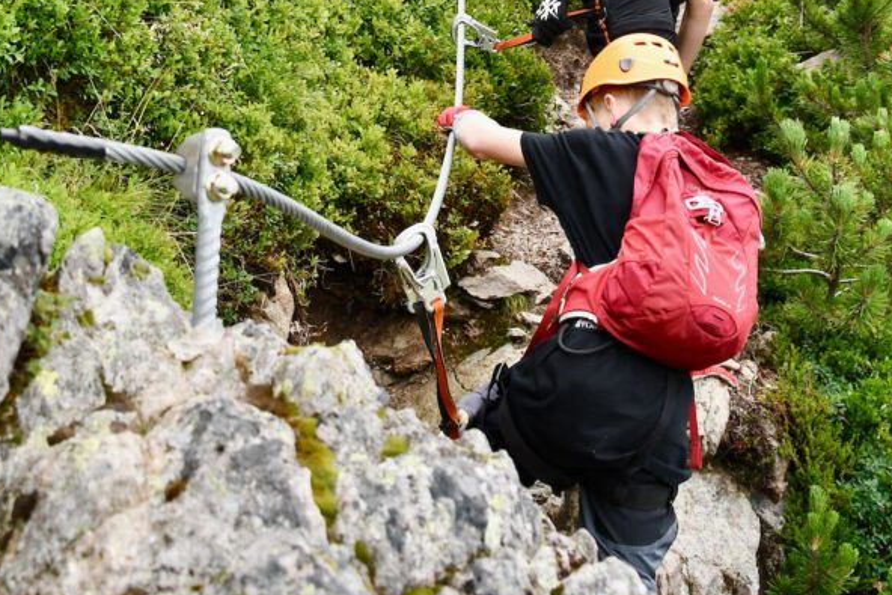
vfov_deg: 17.0
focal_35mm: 78
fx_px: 1933
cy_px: -56
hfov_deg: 26.0
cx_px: 460
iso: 400
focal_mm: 28
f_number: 4.5
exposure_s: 1/250
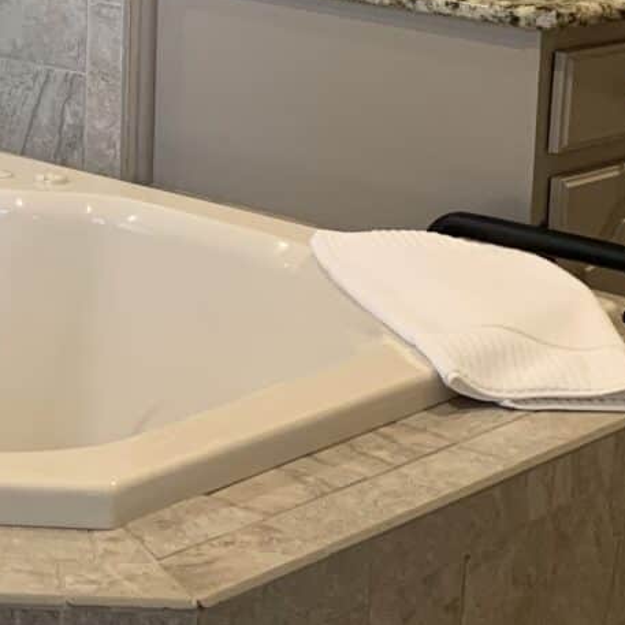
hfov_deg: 16.2
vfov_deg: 16.4
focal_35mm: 103
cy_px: -60
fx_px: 2104
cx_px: -142
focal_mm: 4.25
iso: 125
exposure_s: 1/60
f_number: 1.8
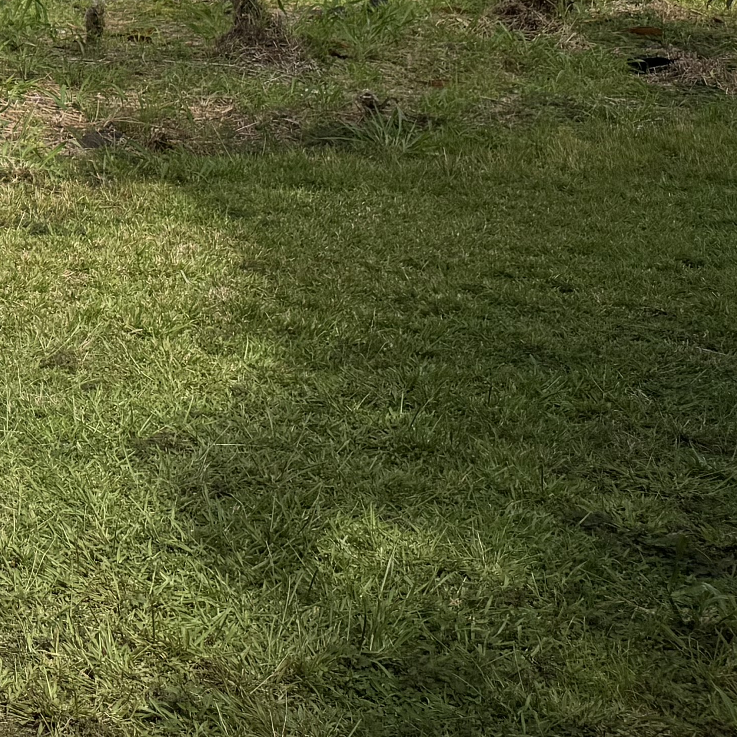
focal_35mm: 83
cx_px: -676
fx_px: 1999
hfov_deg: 16.6
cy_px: -137
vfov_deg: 19.7
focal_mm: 6.76
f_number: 1.78
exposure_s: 1/6711
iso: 80
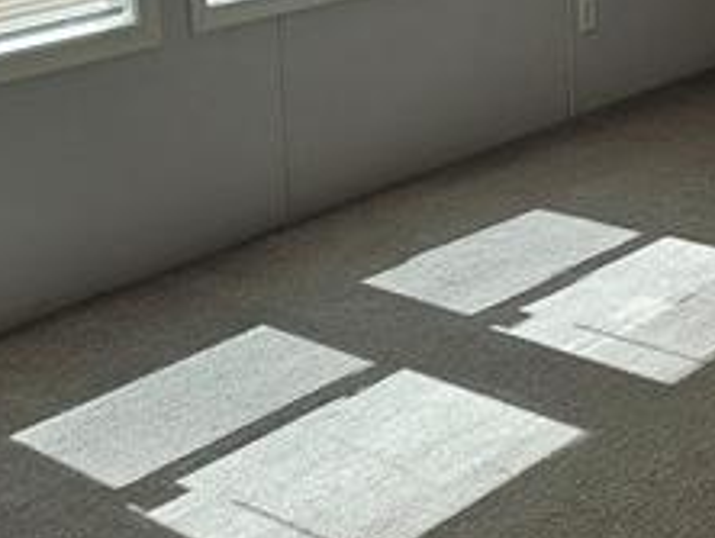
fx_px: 1716
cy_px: -116
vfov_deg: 17.0
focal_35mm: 83
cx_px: 680
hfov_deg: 22.8
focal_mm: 5
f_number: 1.8
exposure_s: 1/456
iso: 50
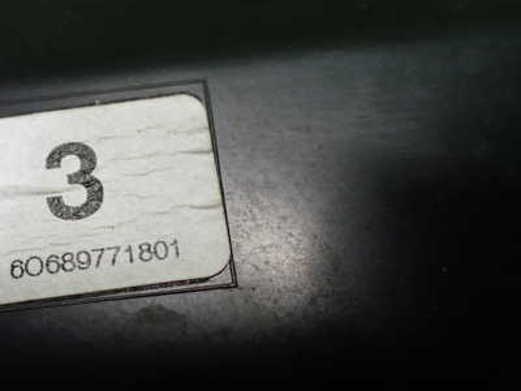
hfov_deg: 41.0
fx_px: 677
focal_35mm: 45
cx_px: 141
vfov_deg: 32.0
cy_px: 255
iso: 500
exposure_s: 1/125
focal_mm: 5.4
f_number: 2.3
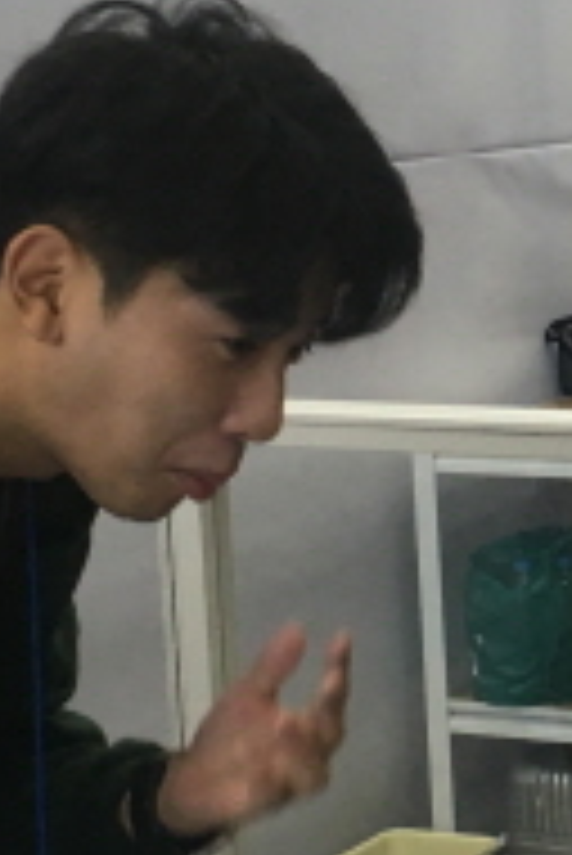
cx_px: 802
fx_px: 2640
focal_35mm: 111
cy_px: 398
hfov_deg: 11.9
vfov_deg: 18.4
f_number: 2.2
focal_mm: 4.15
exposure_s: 1/30
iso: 80
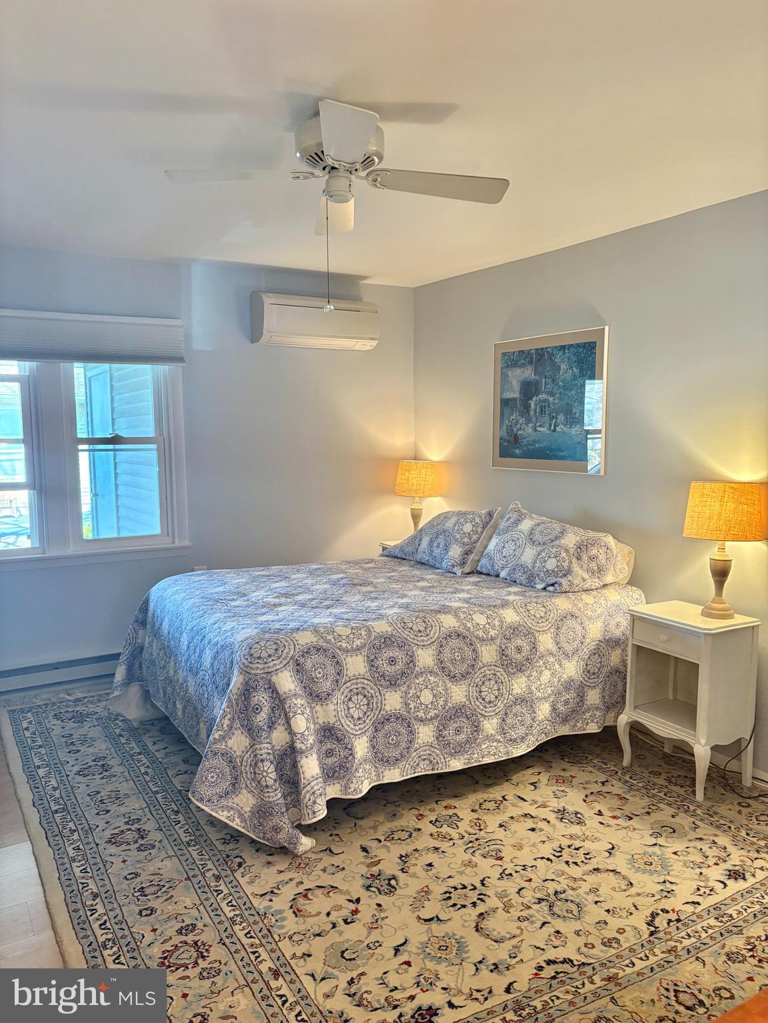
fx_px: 769
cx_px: 384
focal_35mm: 26
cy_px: 512
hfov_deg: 53.1
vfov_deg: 67.3
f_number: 1.6
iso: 200
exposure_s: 1/60
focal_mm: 5.96
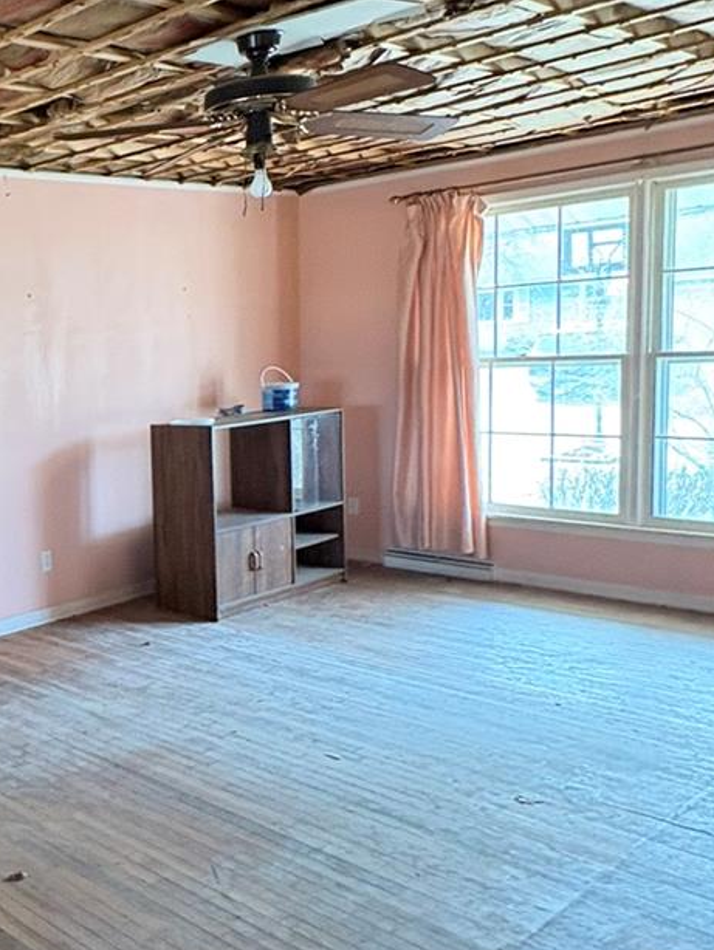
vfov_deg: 52.6
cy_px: 444
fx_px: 962
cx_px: -163
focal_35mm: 35
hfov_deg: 32.7
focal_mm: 2.22
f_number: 2.2
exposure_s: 1/60
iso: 320
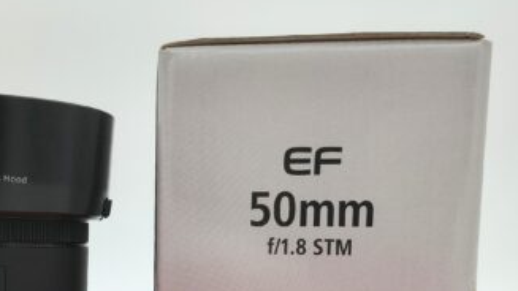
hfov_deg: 48.0
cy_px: 262
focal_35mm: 41
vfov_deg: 27.9
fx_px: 563
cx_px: 147
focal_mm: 5.56
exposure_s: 1/577
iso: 100
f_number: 1.8
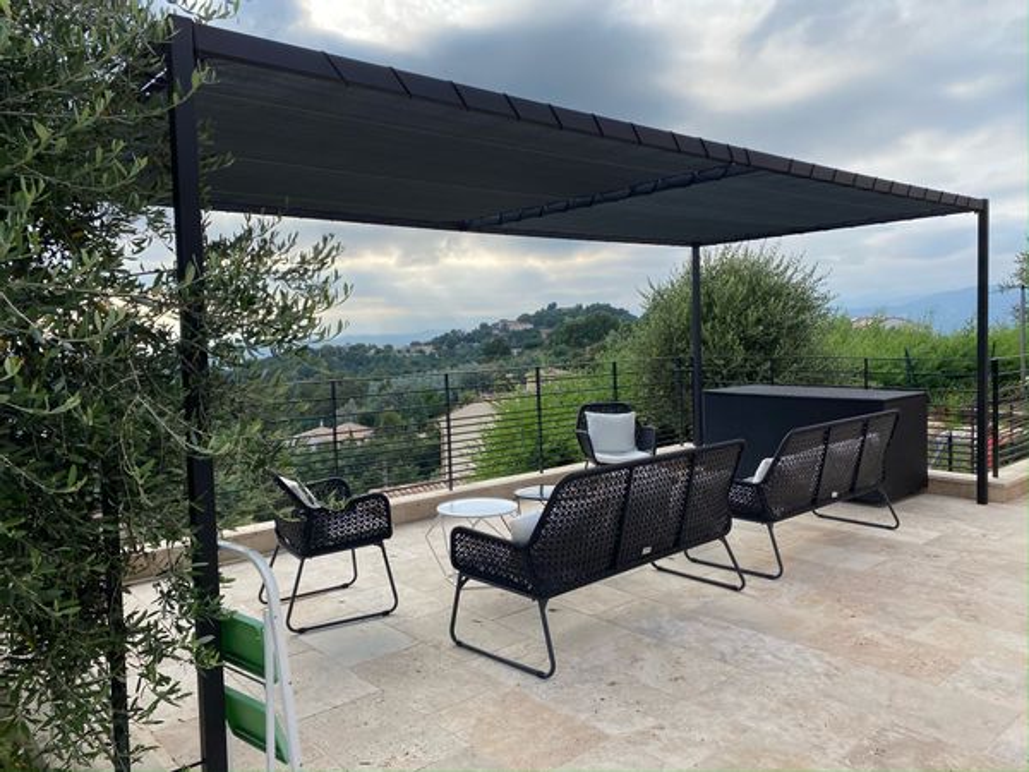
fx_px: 773
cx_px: 514
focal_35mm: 26
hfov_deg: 67.3
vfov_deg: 53.1
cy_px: 386
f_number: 1.8
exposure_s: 1/1072
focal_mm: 4.25
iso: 32
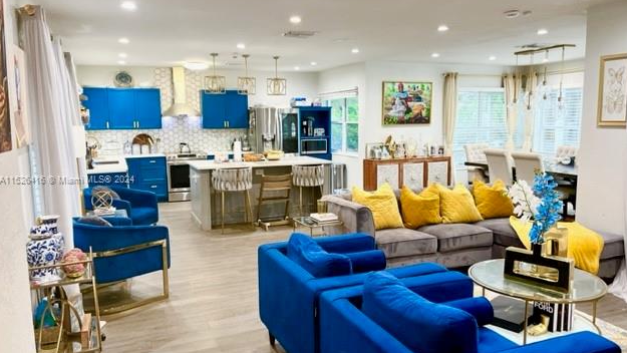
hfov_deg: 66.0
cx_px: 317
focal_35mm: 29
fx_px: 482
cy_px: 181
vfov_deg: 40.2
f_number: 1.6
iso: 200
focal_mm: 5.1
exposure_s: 1/60
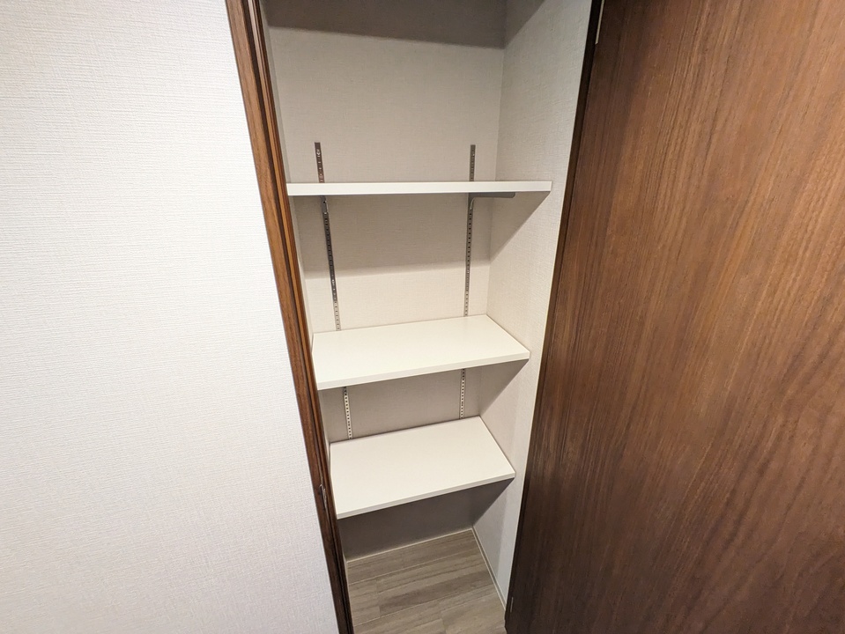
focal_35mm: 14
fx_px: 342
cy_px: 317
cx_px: 422
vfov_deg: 85.7
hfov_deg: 102.0
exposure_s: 1/40
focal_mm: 1.83
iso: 899
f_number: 2.2
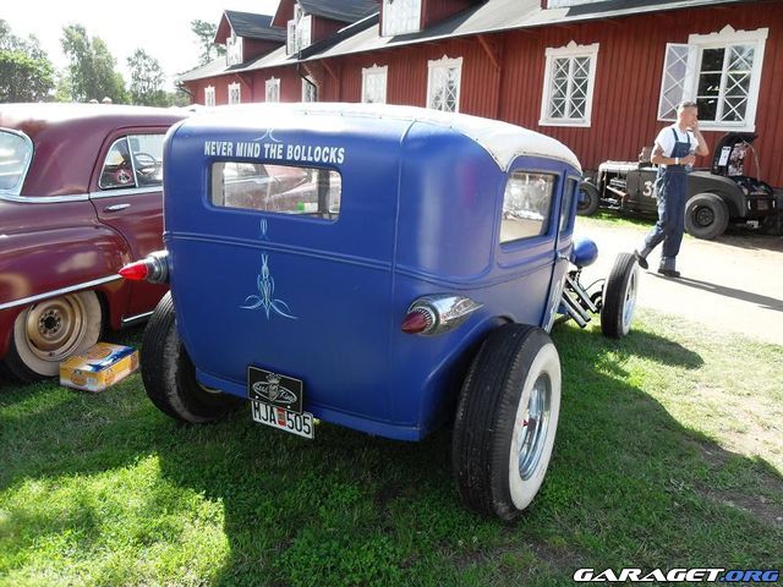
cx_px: 392
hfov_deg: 63.4
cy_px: 294
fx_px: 633
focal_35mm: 28
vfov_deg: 49.7
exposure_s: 1/250
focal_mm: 6
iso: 80
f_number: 2.8
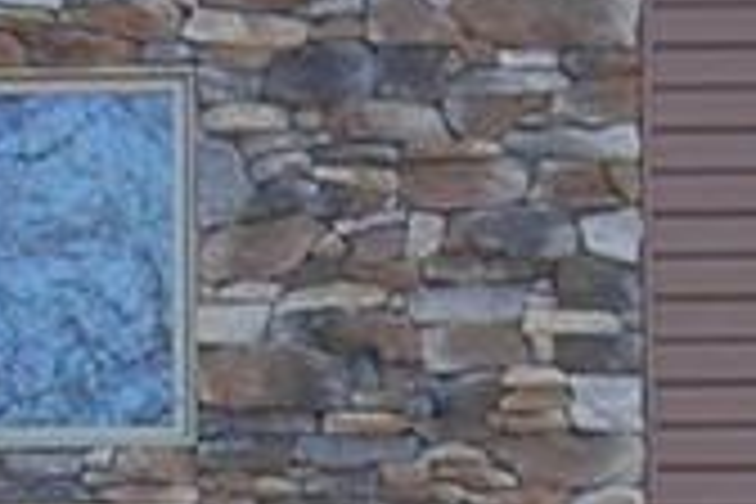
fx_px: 6509
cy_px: 702
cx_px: 18
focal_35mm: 310
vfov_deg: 4.4
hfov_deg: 6.6
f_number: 5.6
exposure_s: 1/125
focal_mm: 34
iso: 200
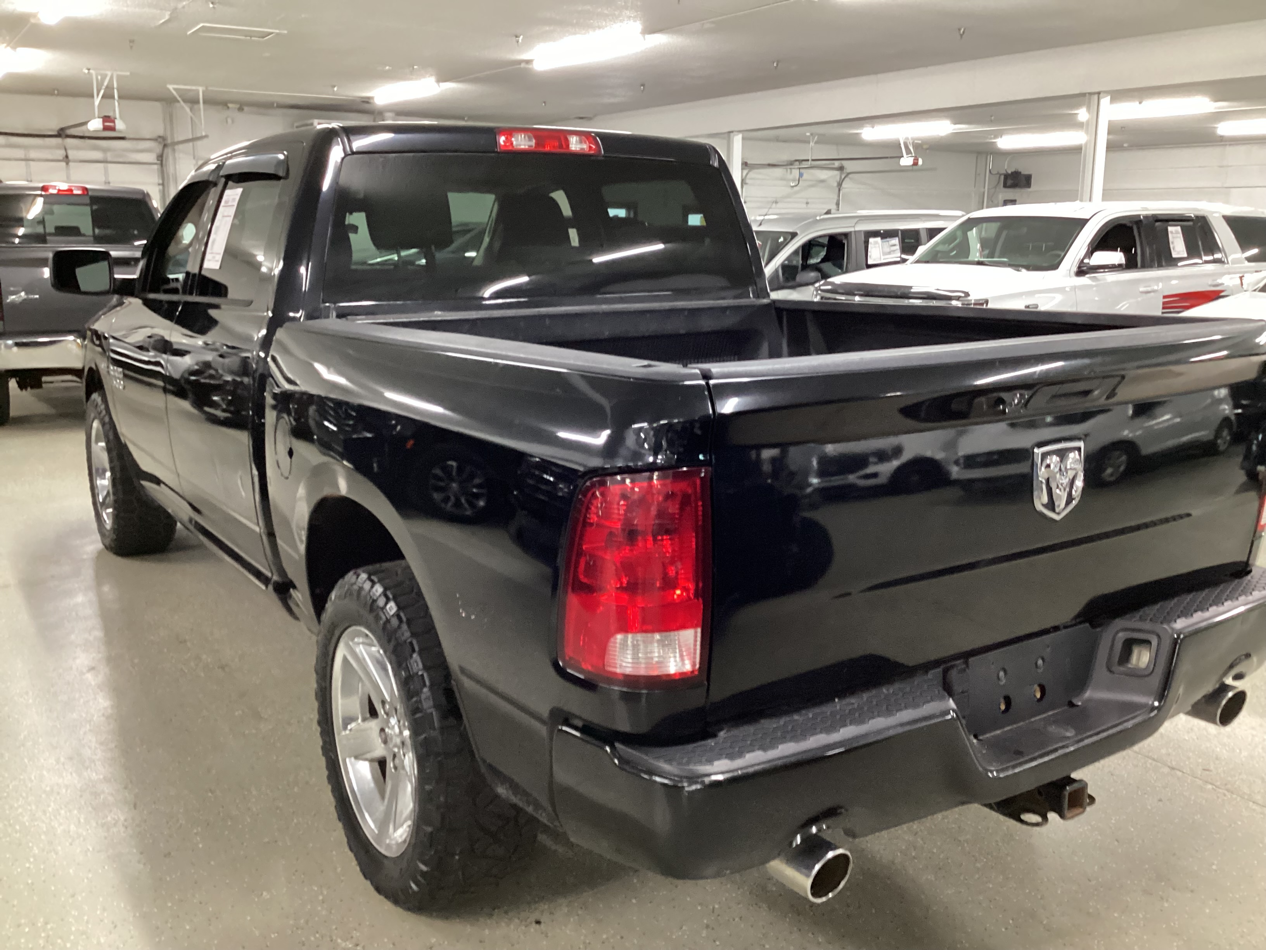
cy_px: 475
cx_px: 633
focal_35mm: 31
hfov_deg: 58.4
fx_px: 1134
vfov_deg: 45.4
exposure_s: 1/30
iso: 400
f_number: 2.4
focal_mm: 3.3
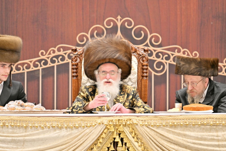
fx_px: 1883
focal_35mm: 300
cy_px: 76
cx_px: 113
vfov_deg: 4.6
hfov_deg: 6.9
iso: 200
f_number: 2.8
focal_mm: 200
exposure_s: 1/200
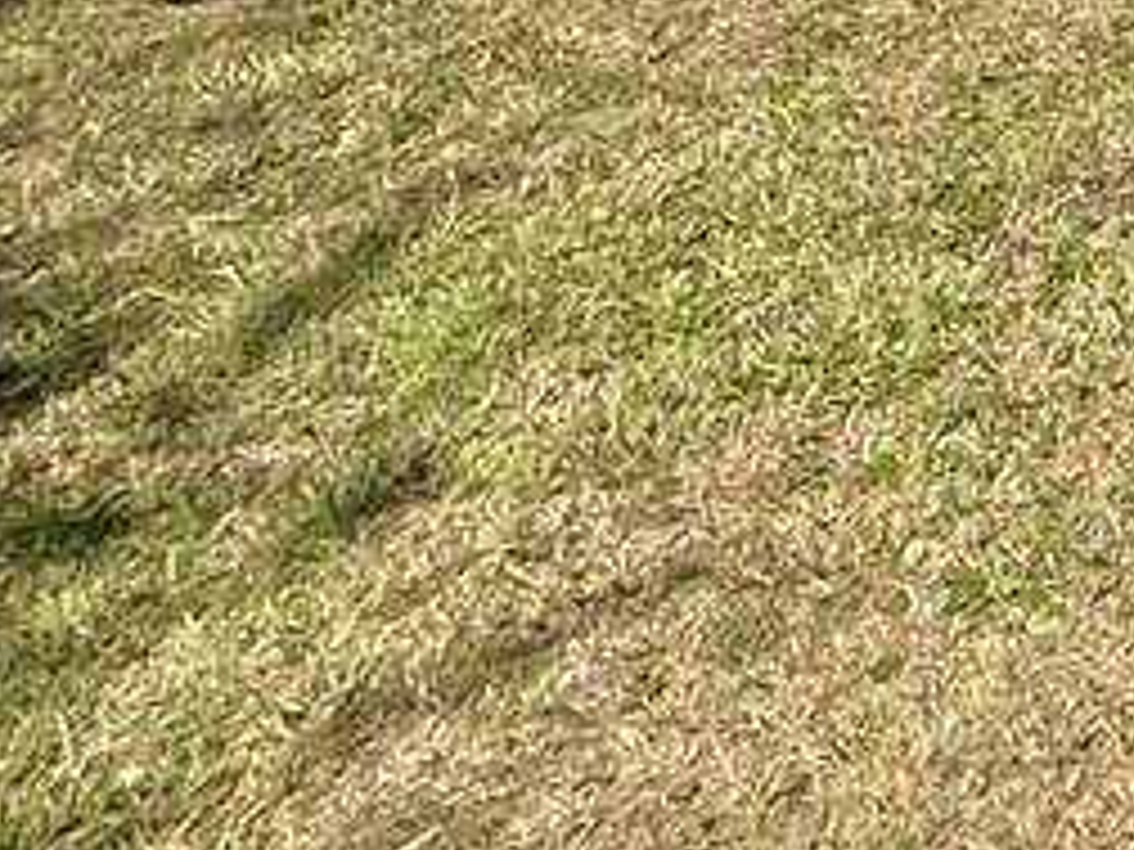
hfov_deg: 15.8
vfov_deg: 15.6
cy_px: -940
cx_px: 2619
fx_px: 2326
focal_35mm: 71
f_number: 2.2
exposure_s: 1/2024
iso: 50
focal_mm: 2.22
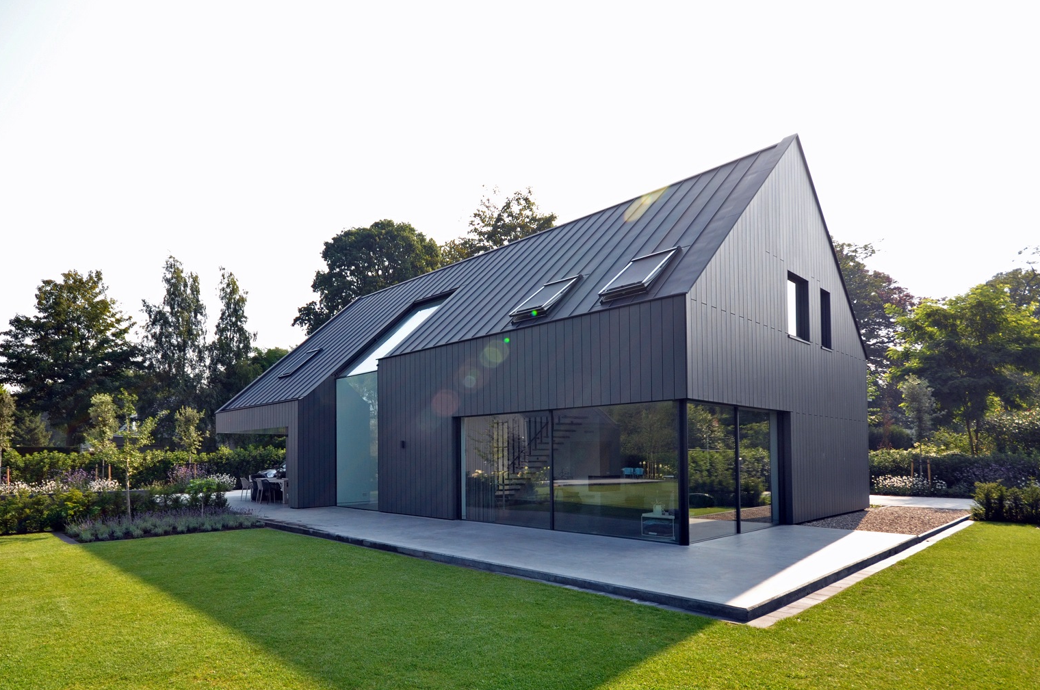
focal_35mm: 21
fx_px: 595
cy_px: 419
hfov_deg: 81.2
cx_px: 411
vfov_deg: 59.7
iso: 250
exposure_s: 1/160
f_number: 7.1
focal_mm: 11
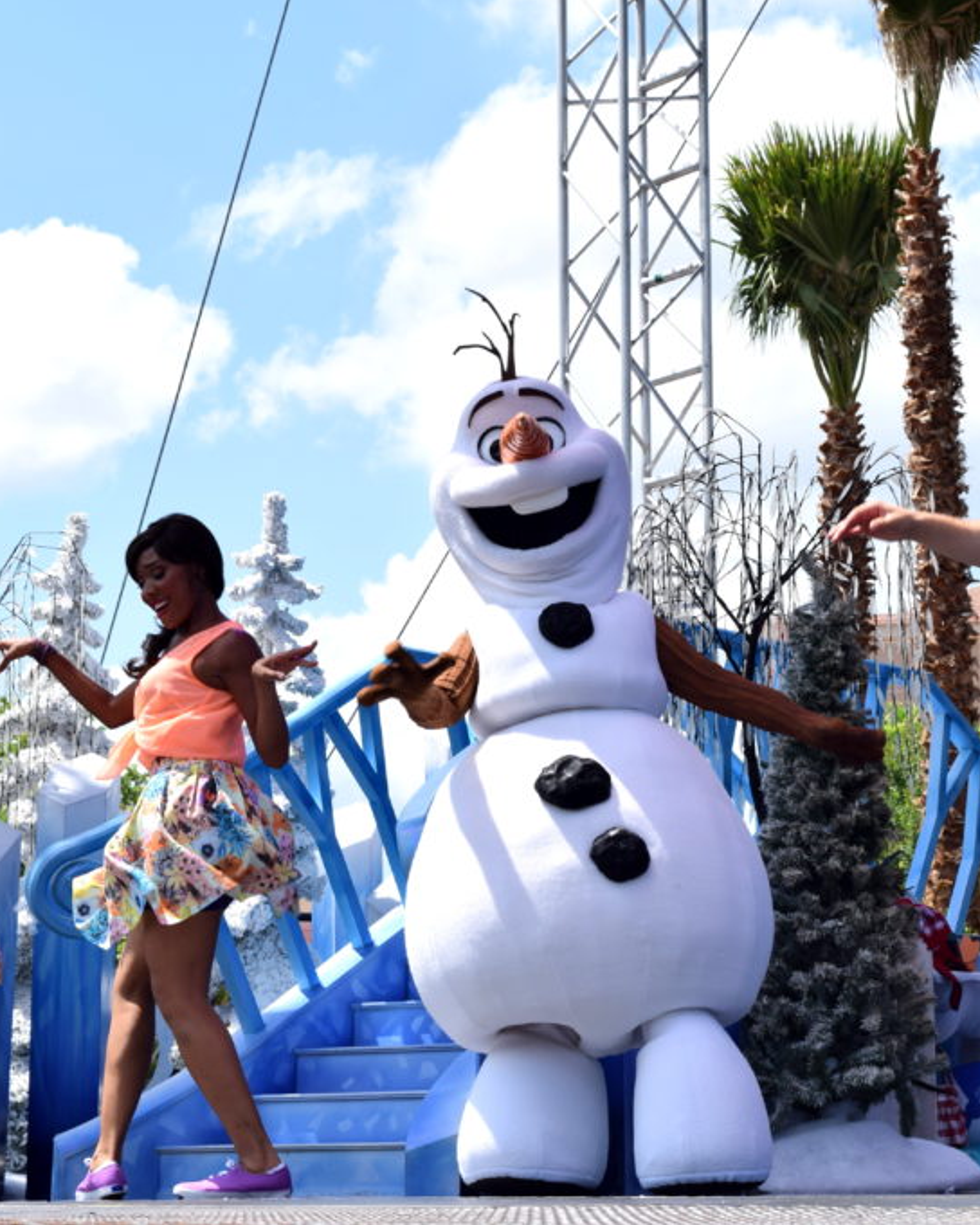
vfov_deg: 21.5
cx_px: 681
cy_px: 612
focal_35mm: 89
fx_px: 3227
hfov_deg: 17.2
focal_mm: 42
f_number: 8
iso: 100
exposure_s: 1/250
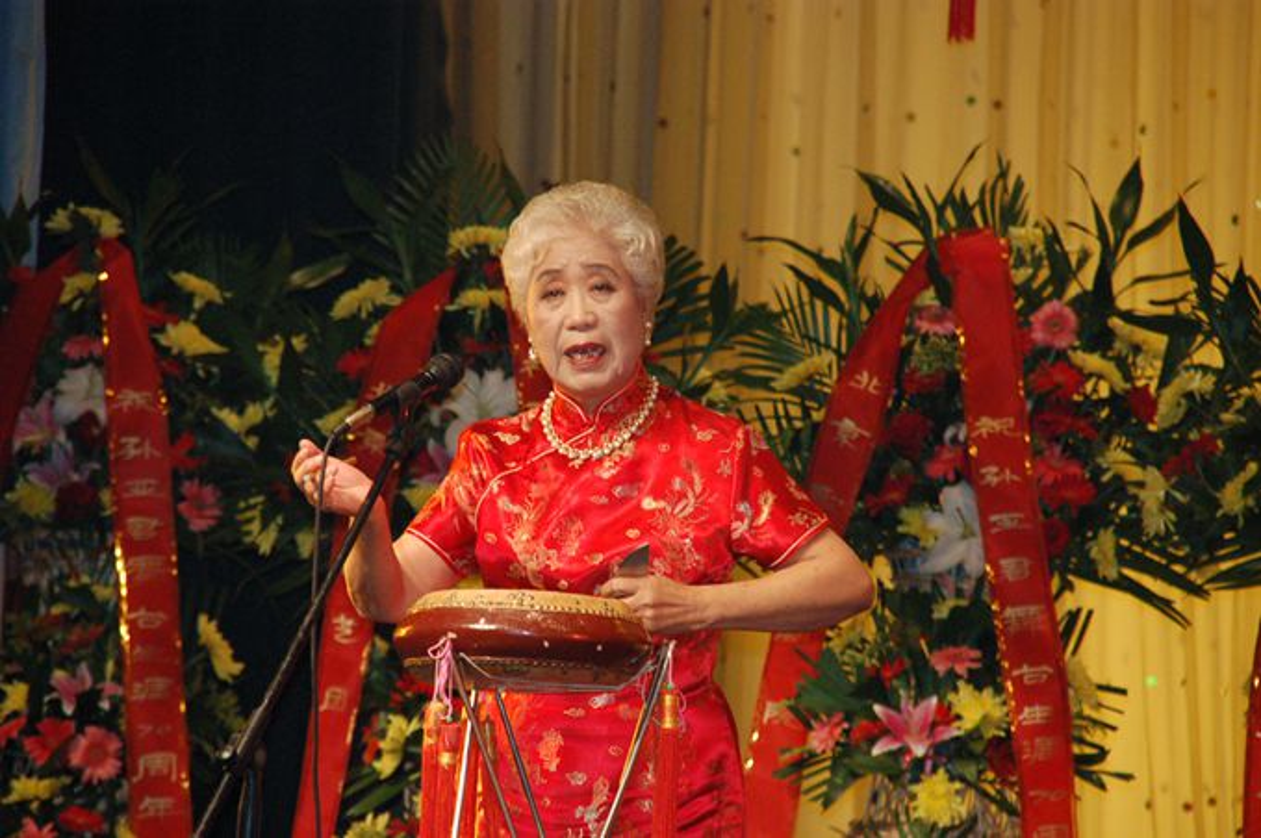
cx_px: 630
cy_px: 419
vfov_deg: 4.6
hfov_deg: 6.9
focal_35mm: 300
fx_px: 10498
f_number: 6.3
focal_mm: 200
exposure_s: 1/125
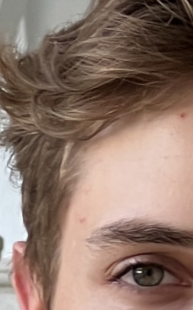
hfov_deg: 4.1
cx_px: 221
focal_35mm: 323
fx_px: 2720
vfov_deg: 6.5
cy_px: 246
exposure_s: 1/99
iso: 64
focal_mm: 9
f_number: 2.8
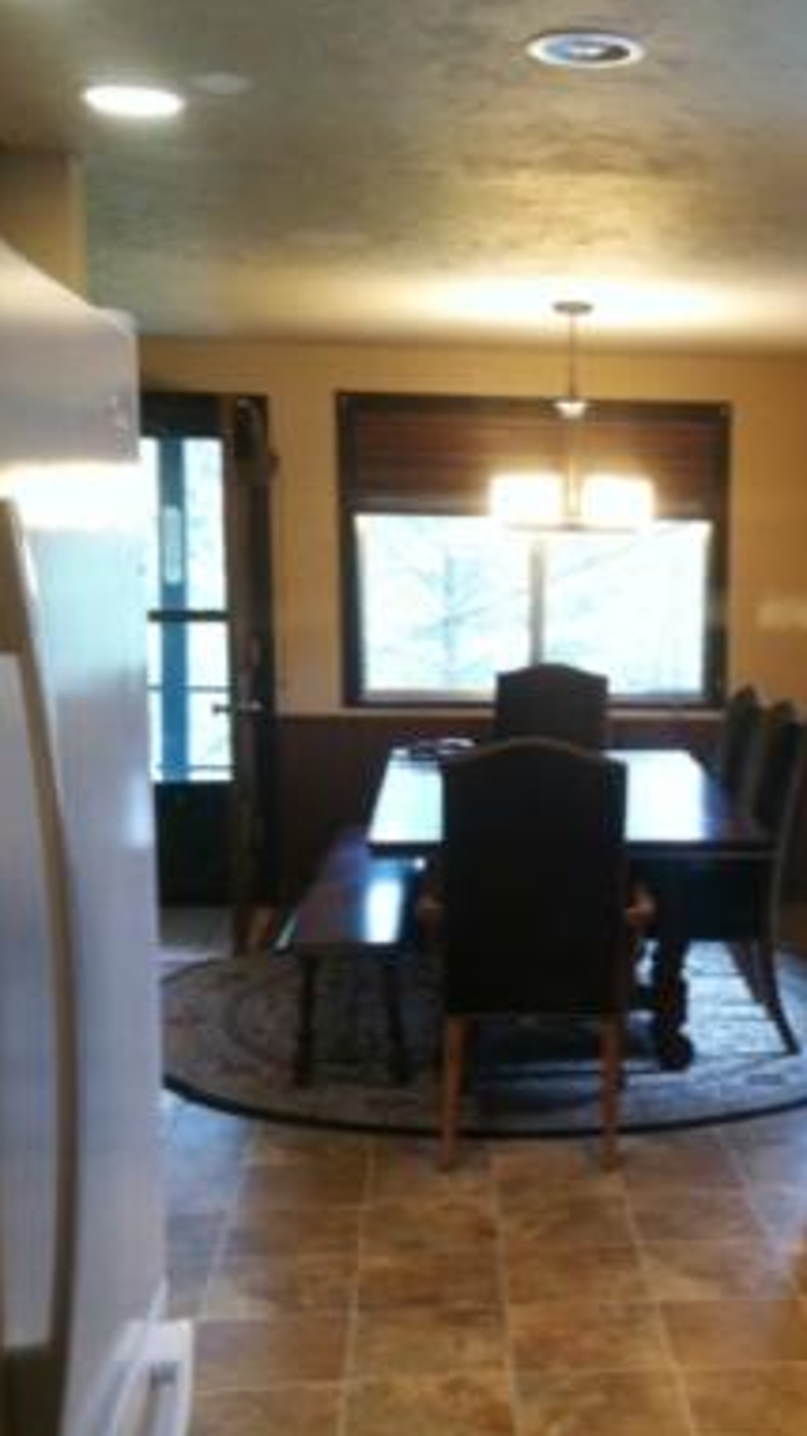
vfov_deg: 41.2
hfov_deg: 23.5
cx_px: 671
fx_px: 1904
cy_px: 856
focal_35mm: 50
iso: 160
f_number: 2.8
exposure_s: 1/15
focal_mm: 3.85
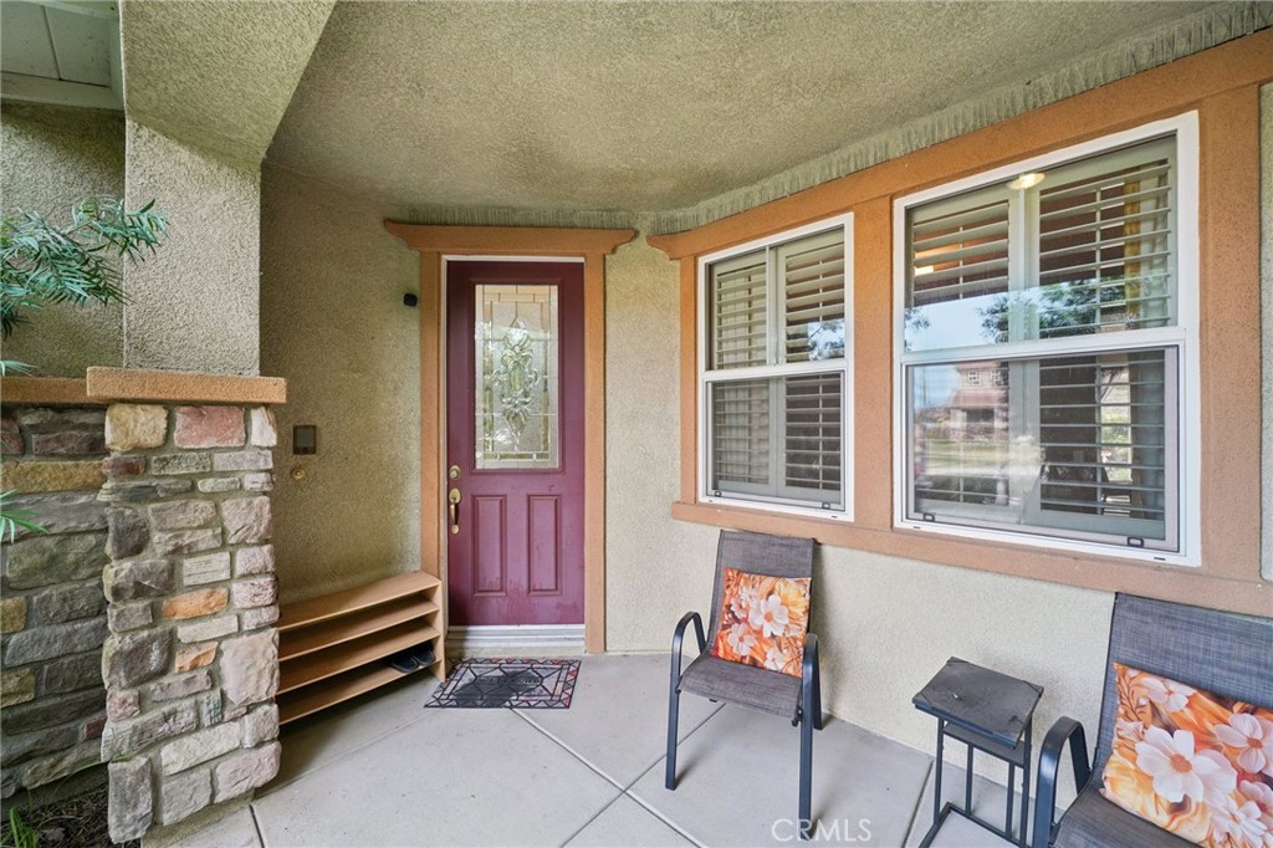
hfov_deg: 108.3
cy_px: 424
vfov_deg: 85.4
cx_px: 636
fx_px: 460
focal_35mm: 13
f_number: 8
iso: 400
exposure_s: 1/20
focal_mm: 13
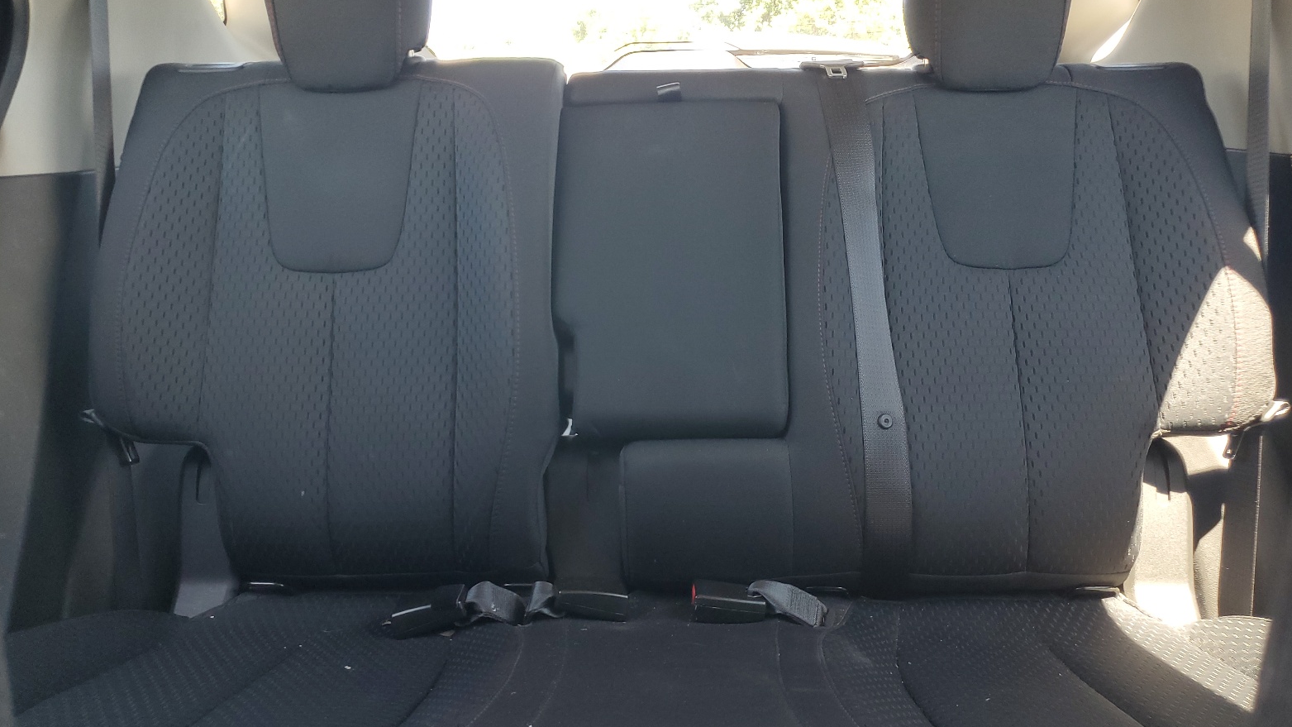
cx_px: 641
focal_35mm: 29
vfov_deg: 40.1
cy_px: 315
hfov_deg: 66.1
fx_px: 993
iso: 63
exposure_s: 1/120
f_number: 1.5
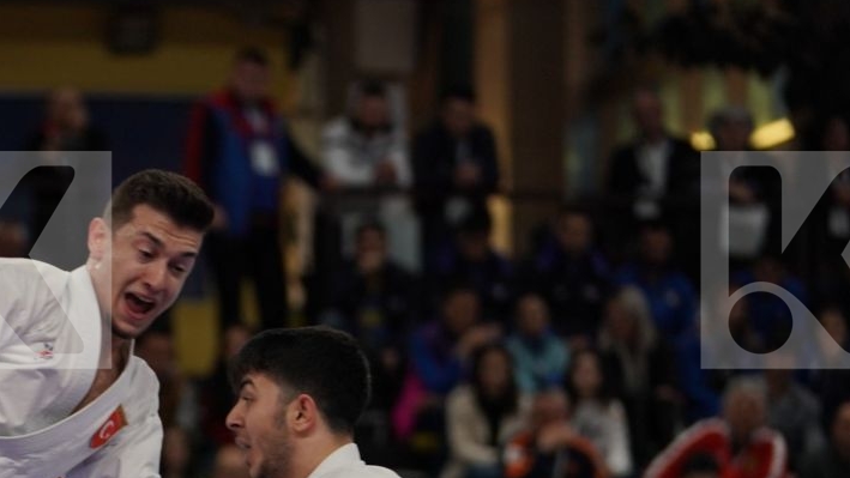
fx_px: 6898
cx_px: 0
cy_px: 684
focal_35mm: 306
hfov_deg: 7.0
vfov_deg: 4.0
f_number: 2.8
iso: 500
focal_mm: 115
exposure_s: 1/500
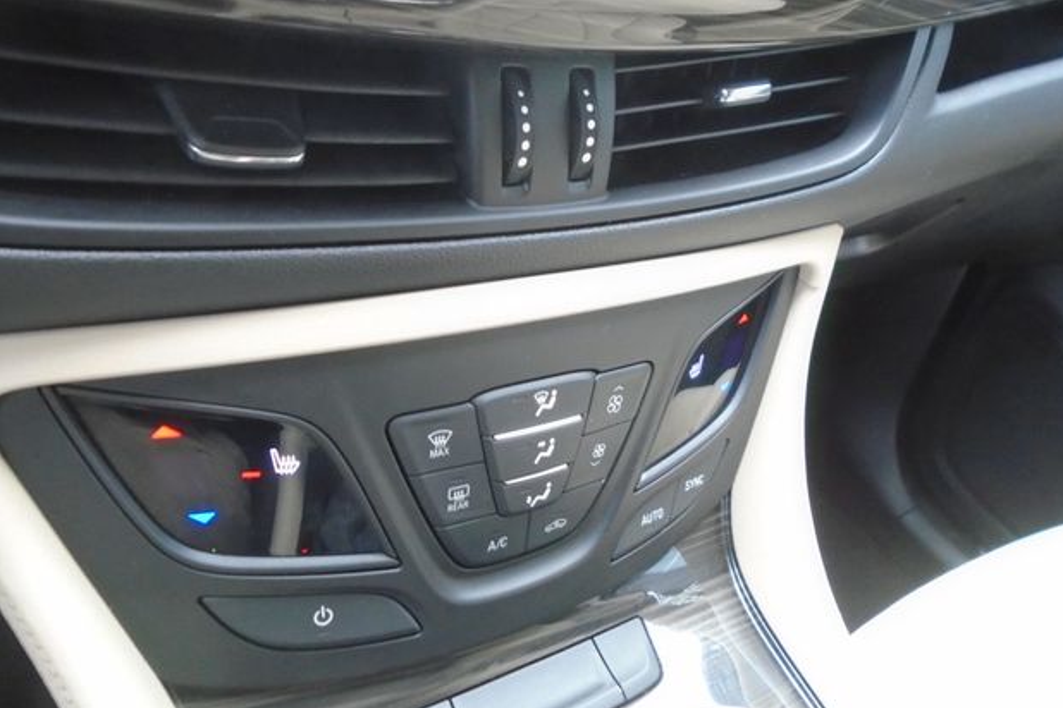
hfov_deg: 65.5
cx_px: 549
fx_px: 827
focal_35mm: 28
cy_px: 328
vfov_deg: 46.4
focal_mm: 4.6
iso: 400
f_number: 3.2
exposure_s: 1/30
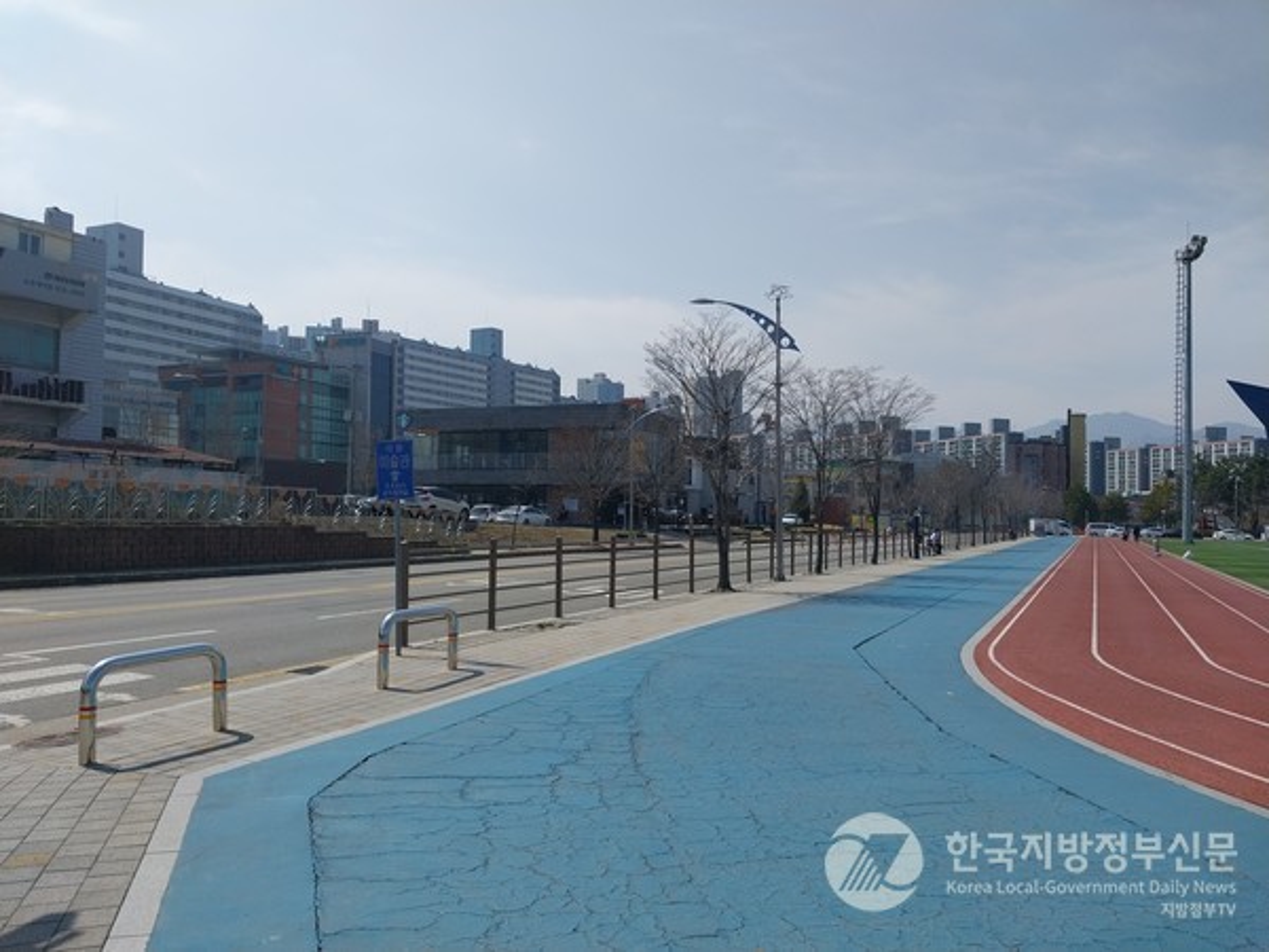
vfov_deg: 53.1
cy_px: 476
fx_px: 953
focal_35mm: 26
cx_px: 634
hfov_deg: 67.3
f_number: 1.8
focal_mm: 4
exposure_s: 1/1537
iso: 20
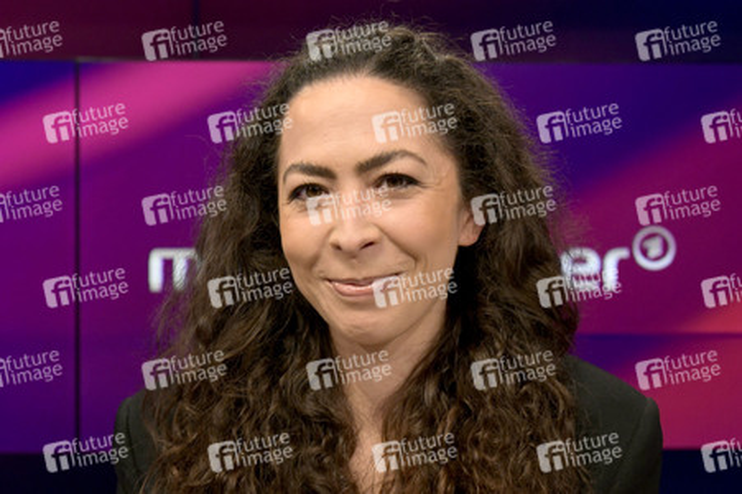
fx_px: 1153
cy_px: 247
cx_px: 371
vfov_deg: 24.2
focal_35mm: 56
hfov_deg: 35.7
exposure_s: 1/200
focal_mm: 56
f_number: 6.3
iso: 1600
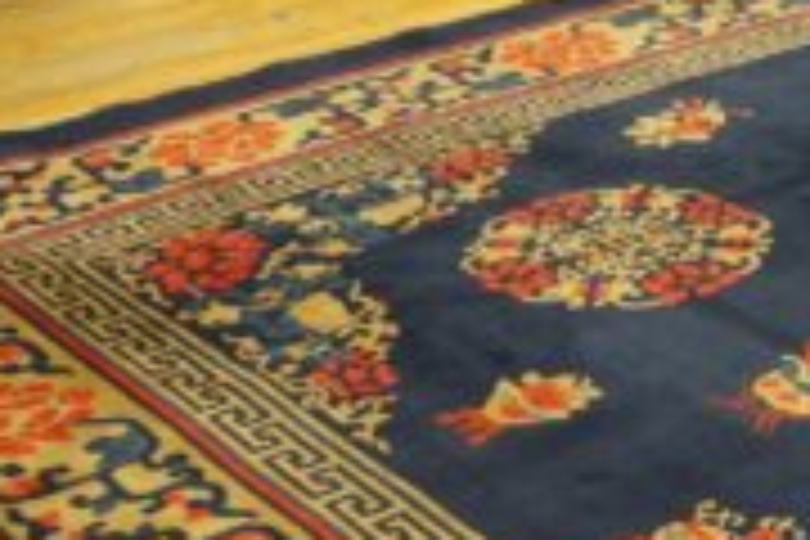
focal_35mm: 90
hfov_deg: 19.8
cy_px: 704
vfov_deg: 14.5
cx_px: 1188
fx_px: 2025
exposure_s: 1/60
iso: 1600
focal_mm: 18
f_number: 4
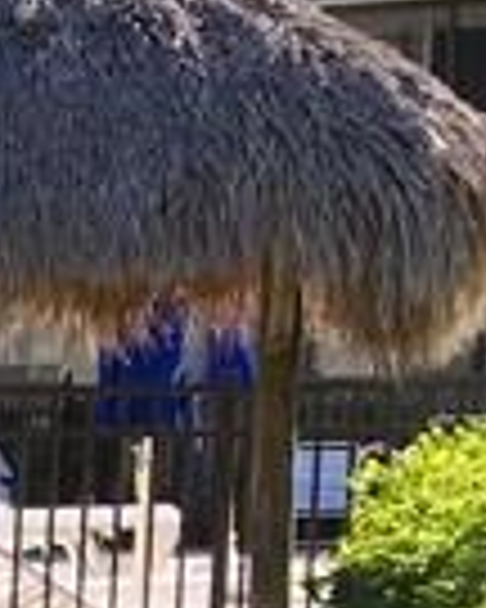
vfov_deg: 8.7
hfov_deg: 6.0
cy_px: 977
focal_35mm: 215
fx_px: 3866
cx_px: -1490
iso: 25
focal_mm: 4.15
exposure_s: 1/916
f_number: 2.2
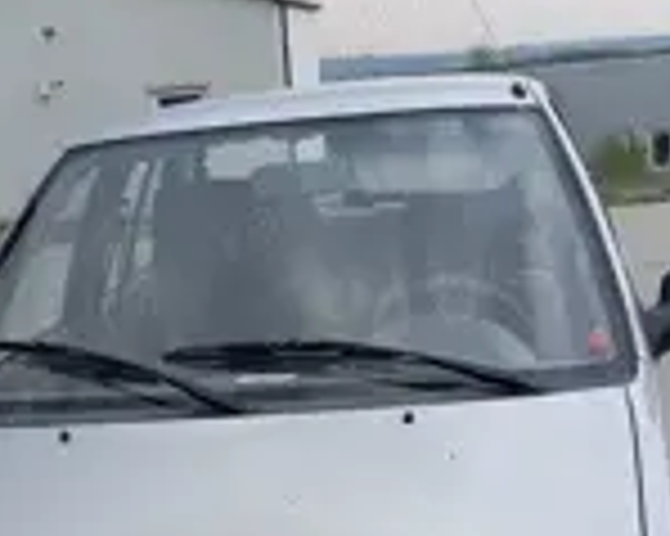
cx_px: 292
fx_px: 1447
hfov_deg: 26.1
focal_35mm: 73
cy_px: 725
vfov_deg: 19.1
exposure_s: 1/127
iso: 107
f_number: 1.8
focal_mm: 4.22
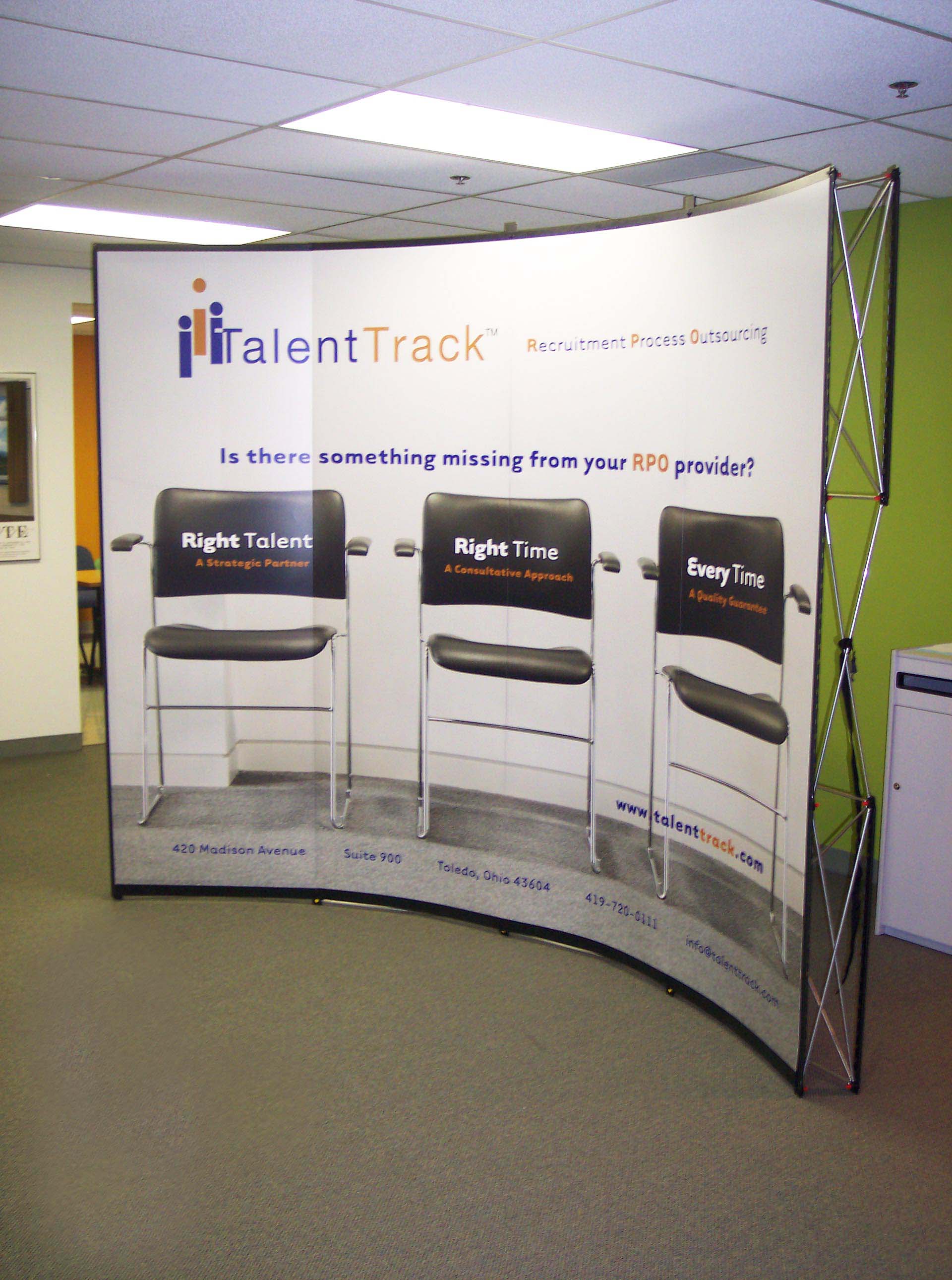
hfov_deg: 37.5
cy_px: 640
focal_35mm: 38
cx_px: 476
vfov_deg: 49.1
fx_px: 1400
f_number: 2.8
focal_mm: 8
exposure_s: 1/30
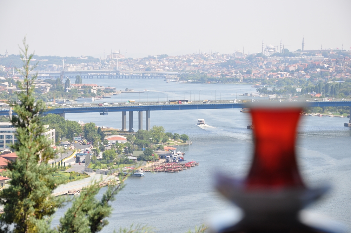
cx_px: 176
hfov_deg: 14.9
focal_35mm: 138
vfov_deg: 9.9
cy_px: 116
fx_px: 1344
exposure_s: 1/250
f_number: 10
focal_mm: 92
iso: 200
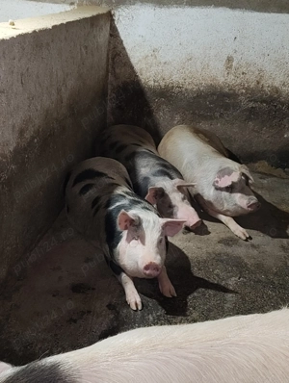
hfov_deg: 29.2
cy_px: 192
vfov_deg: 38.1
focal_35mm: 50
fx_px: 555
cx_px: 144
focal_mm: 5.56
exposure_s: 1/25
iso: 1778
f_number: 1.88
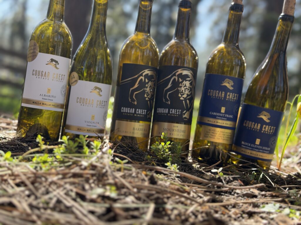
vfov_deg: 30.3
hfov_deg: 39.7
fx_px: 417
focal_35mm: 48
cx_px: 150
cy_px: 112
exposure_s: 1/747
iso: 80
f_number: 1.78
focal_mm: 6.76
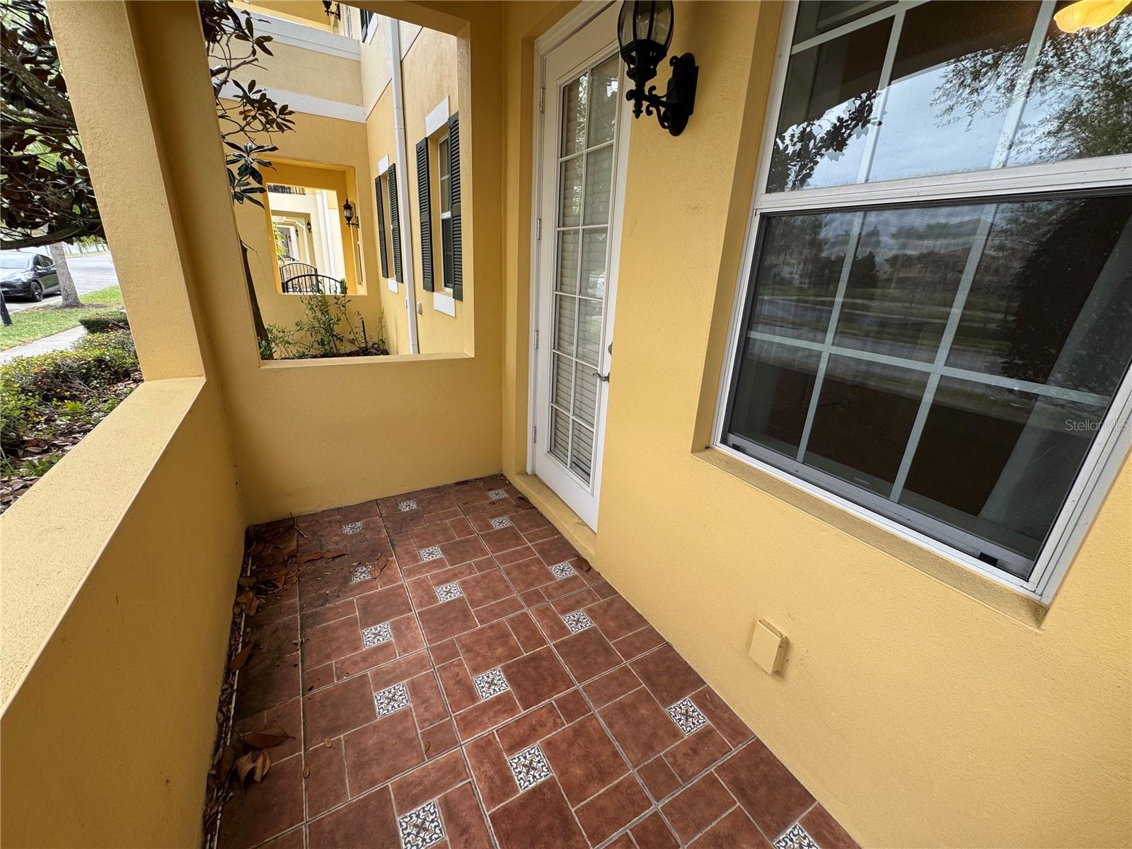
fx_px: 458
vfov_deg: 85.7
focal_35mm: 14
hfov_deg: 102.1
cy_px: 424
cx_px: 566
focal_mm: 2.22
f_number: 2.2
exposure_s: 1/170
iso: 40
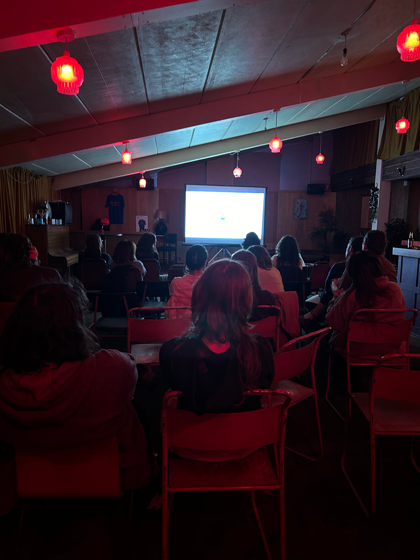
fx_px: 421
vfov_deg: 67.3
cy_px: 280
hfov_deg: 53.1
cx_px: 210
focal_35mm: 26
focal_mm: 5.7
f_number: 1.5
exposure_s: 1/20
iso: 1000
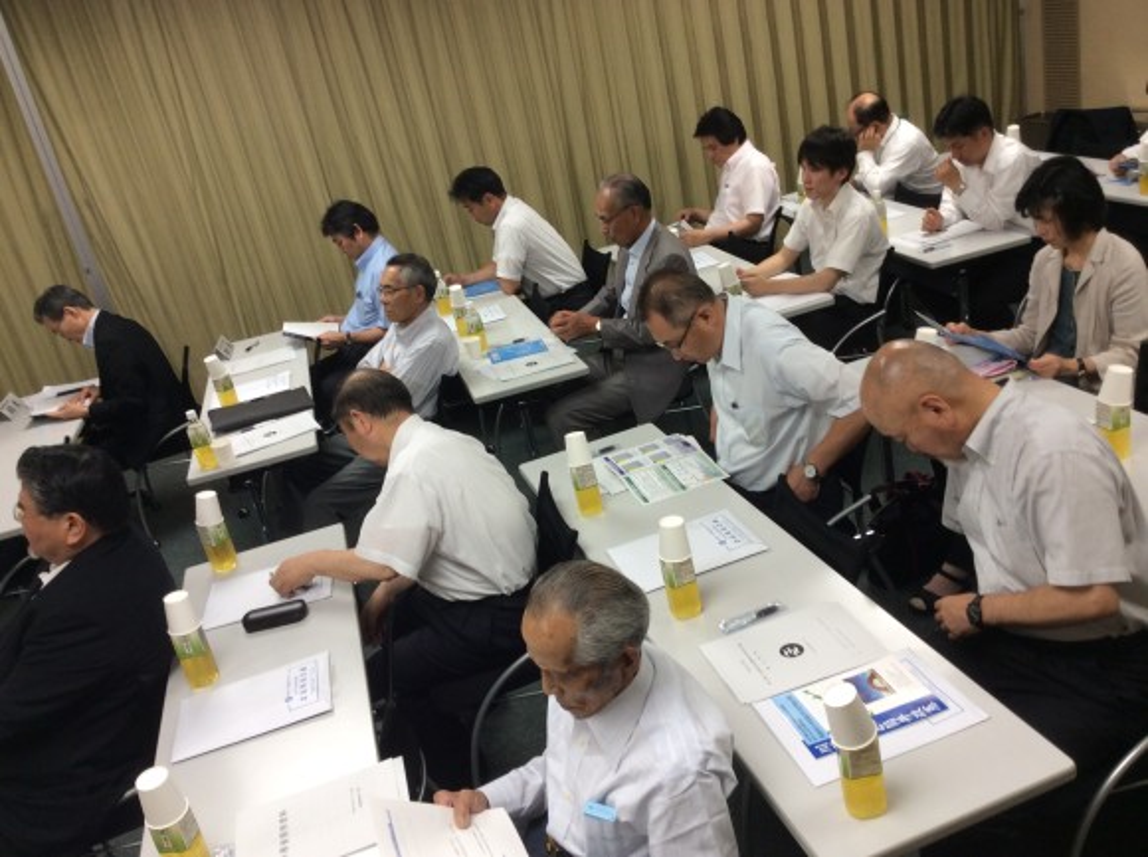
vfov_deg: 42.8
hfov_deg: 55.4
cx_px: 574
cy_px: 428
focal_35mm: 33
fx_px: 1093
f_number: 2.4
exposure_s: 1/40
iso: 32
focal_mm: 3.3
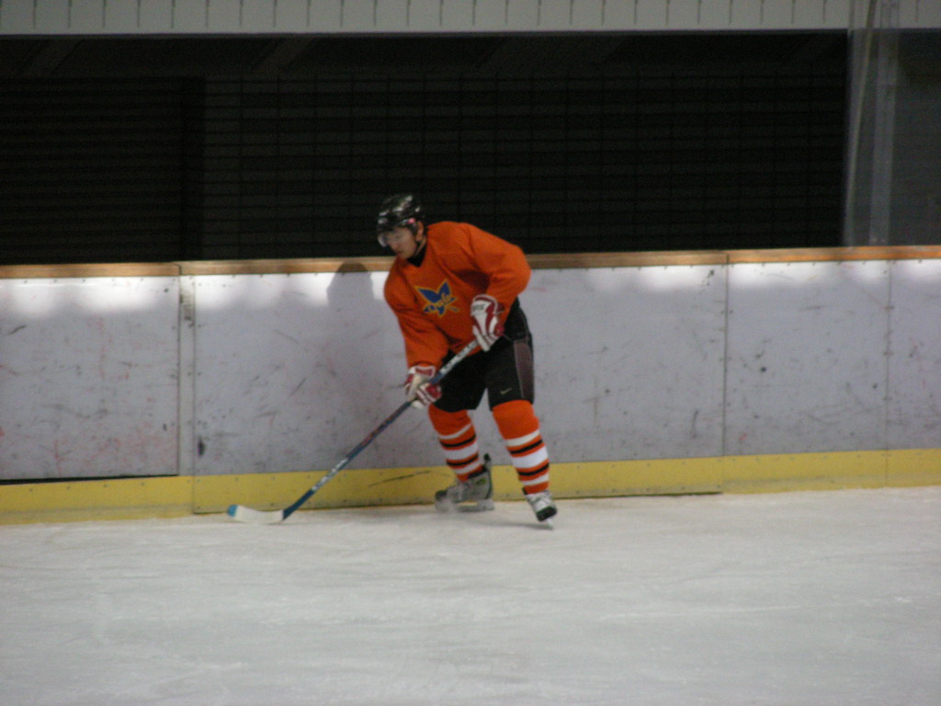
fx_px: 8400
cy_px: 353
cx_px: 470
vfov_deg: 4.8
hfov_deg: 6.4
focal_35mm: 309
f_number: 3.5
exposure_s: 1/120
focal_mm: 51.6
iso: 315
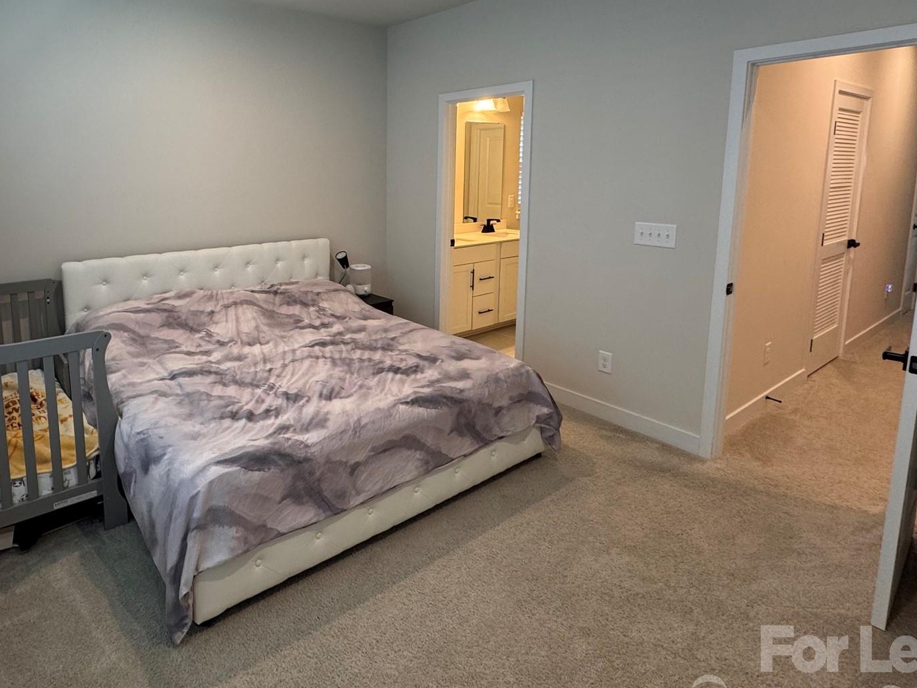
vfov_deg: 62.2
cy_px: 241
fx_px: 556
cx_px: 331
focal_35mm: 21
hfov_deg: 77.2
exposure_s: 1/60
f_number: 2.2
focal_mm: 2.22
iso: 160
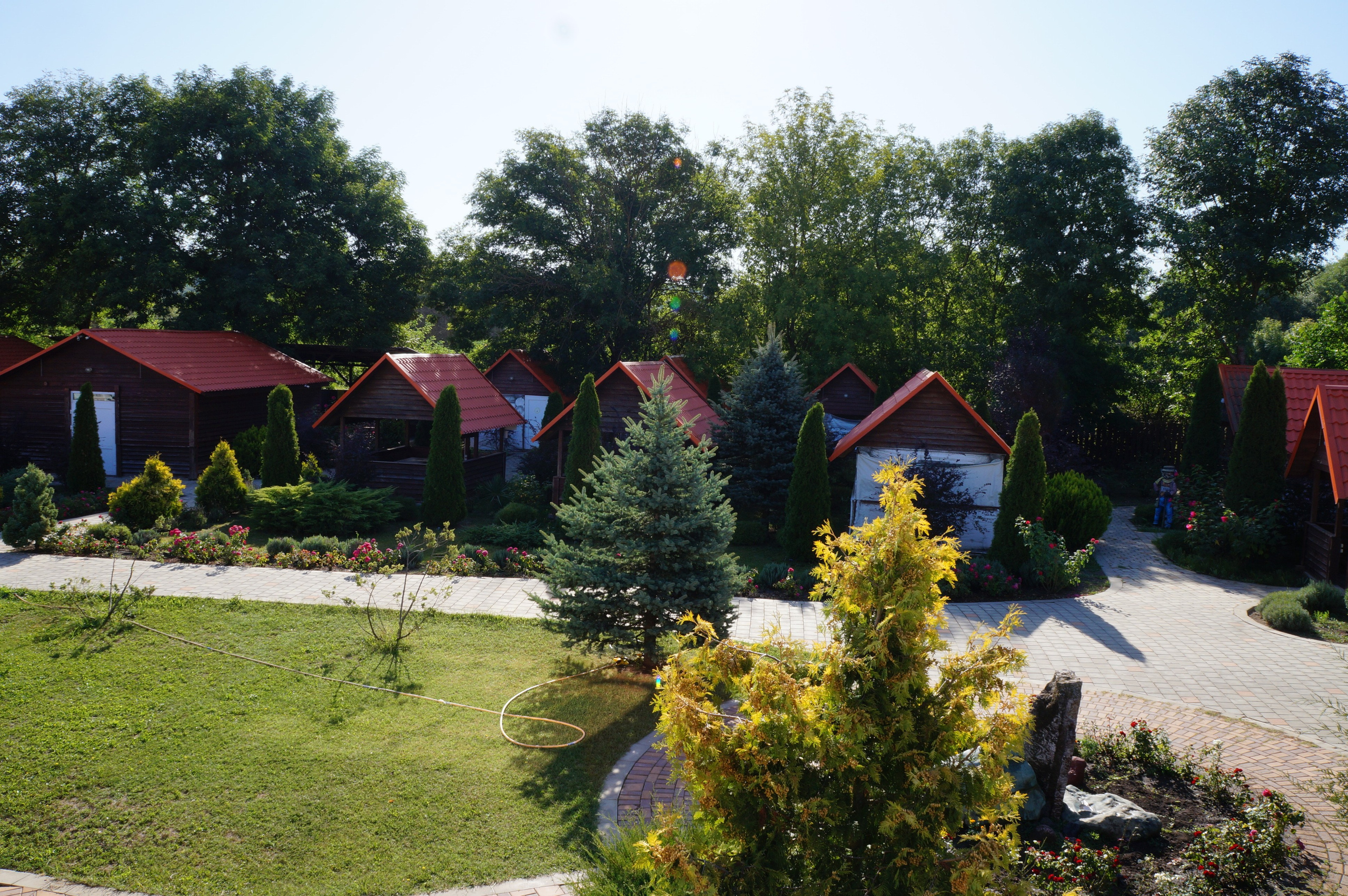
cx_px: 674
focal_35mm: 27
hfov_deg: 67.4
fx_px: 1010
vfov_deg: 47.9
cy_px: 448
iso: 100
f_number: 13
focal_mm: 18
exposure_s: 1/60
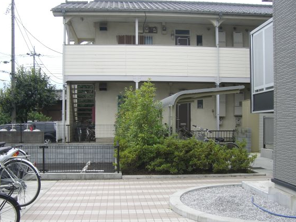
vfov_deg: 33.6
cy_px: 119
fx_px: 368
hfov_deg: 43.8
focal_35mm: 43
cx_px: 136
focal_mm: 6.2
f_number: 4.3
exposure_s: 1/200
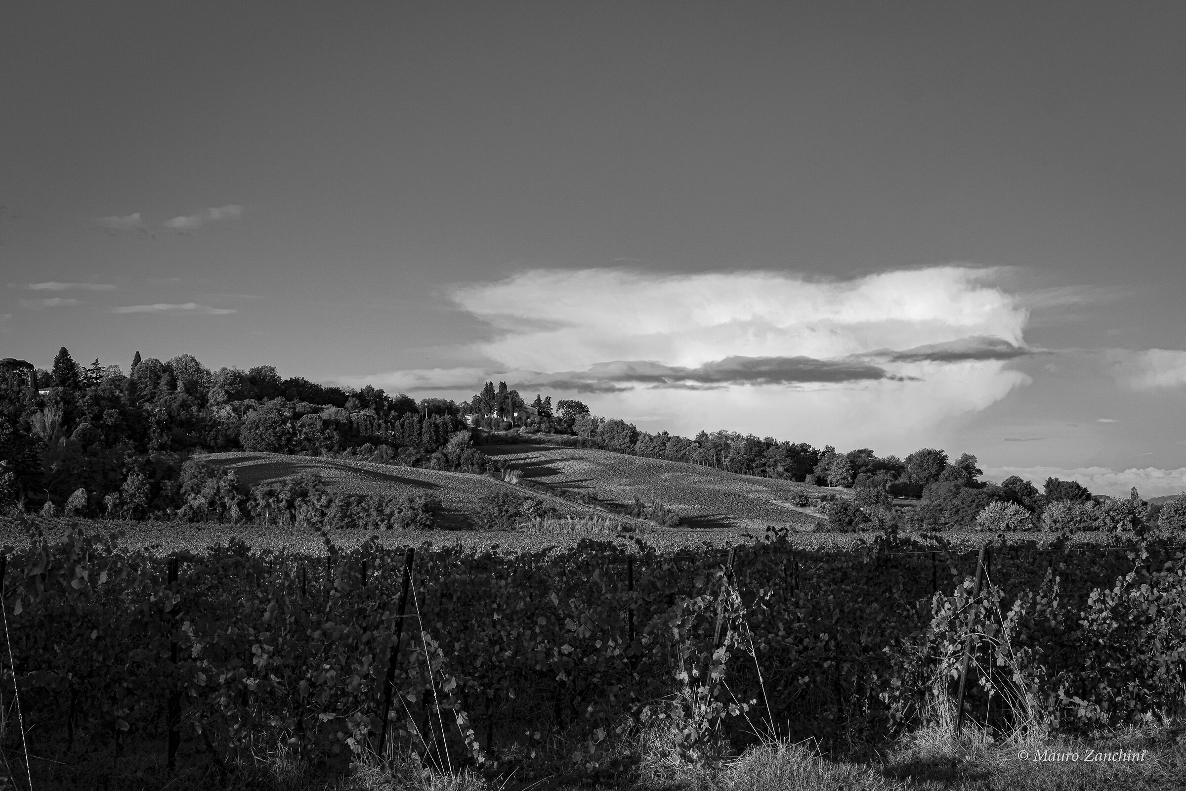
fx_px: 1746
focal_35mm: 53
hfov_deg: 37.5
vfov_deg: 25.5
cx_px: 593
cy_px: 396
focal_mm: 35
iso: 200
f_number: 13
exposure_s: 1/125
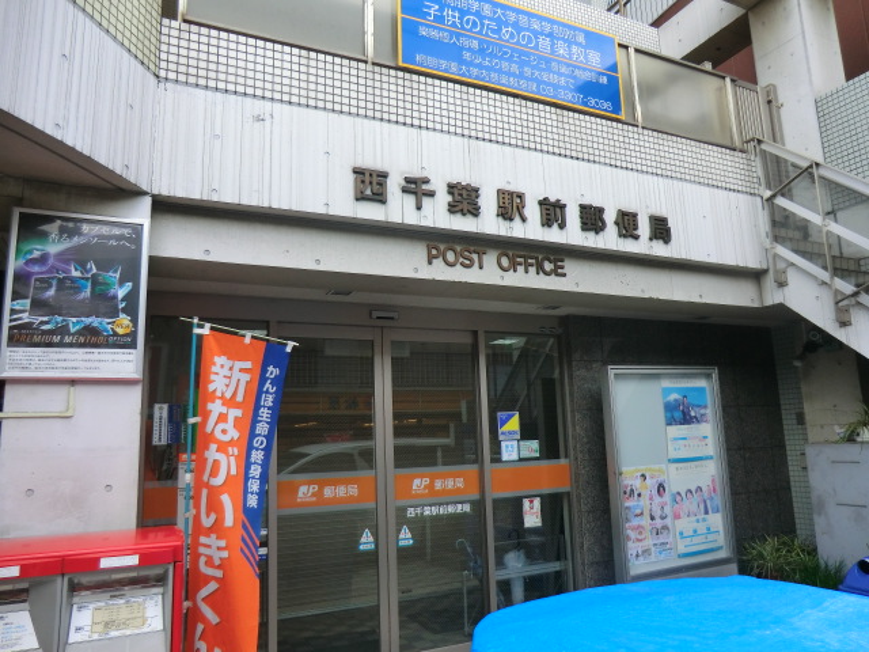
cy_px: 326
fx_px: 602
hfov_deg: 71.6
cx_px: 434
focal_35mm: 24
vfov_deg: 56.8
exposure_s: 1/250
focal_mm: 4.3
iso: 80
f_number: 3.2
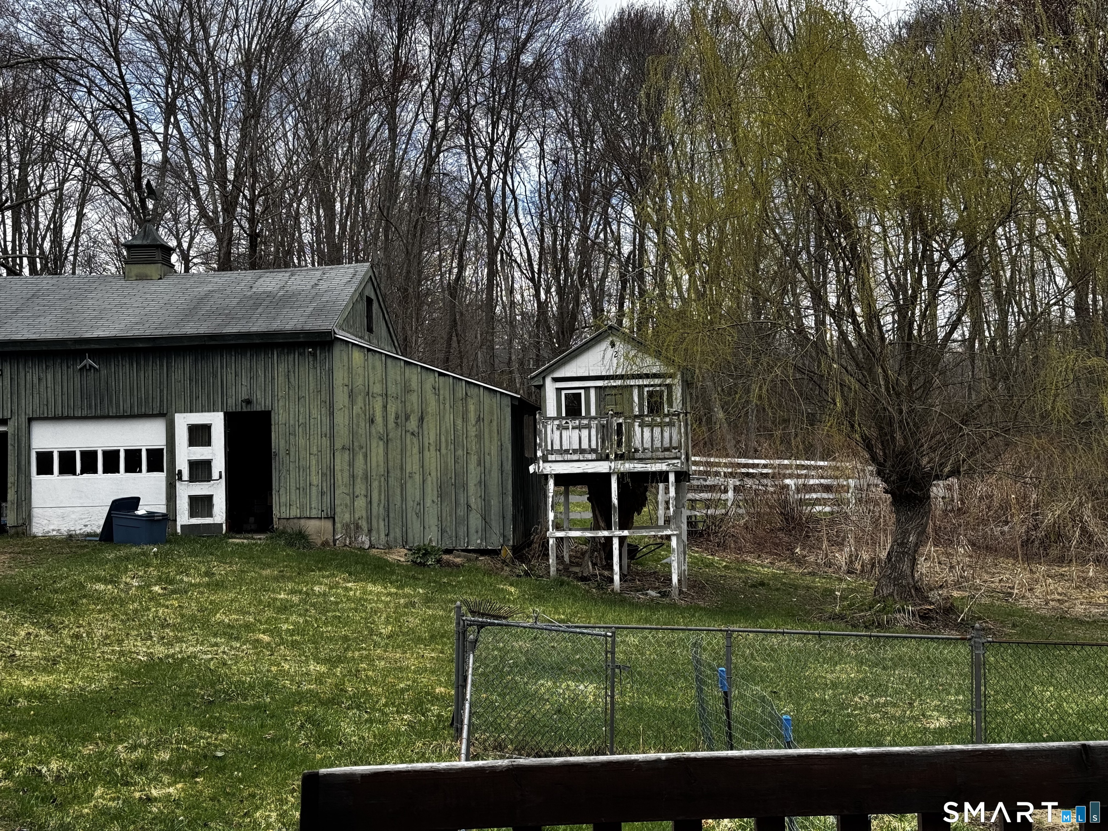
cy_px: 416
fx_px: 1536
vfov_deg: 30.3
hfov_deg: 39.7
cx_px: 554
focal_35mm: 48
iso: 64
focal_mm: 6.76
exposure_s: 1/1366
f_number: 1.78
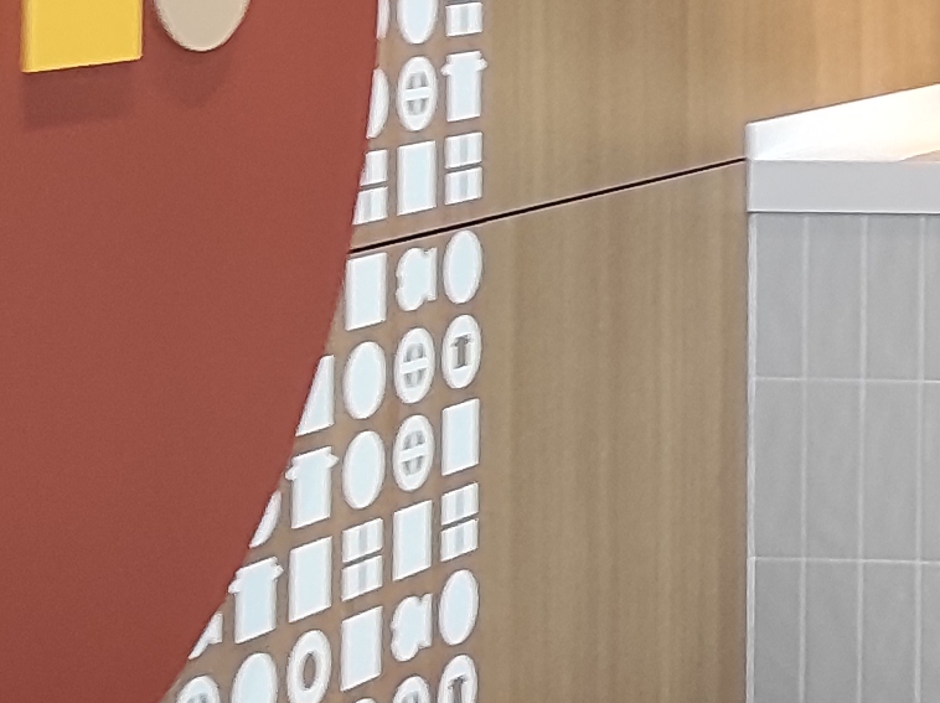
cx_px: 1889
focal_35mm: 153
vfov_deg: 9.5
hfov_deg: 11.6
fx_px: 4151
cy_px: -249
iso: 299
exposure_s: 1/50
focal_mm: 5.43
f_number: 1.89
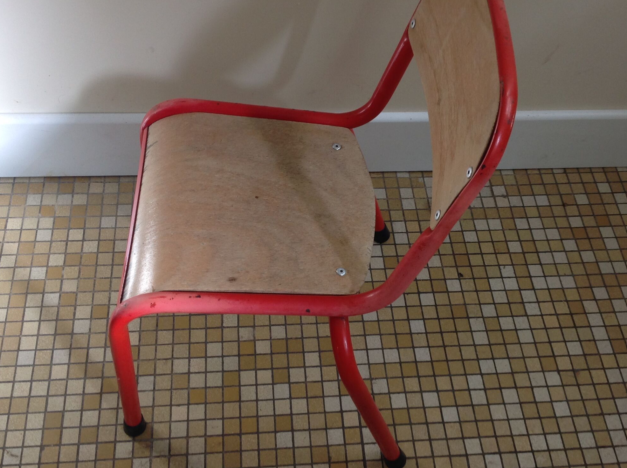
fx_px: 832
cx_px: 334
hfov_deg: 41.3
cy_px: 239
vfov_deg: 31.4
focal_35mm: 46
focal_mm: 4.28
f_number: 2.4
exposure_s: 1/24
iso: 50
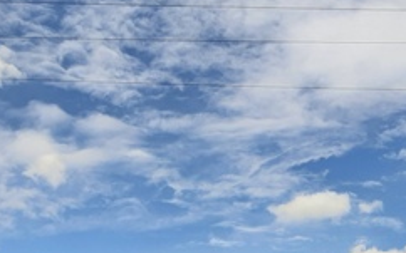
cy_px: 432
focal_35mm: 91
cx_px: 329
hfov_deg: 22.5
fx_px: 1006
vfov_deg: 13.2
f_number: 1.7
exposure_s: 1/2545
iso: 40
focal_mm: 3.92
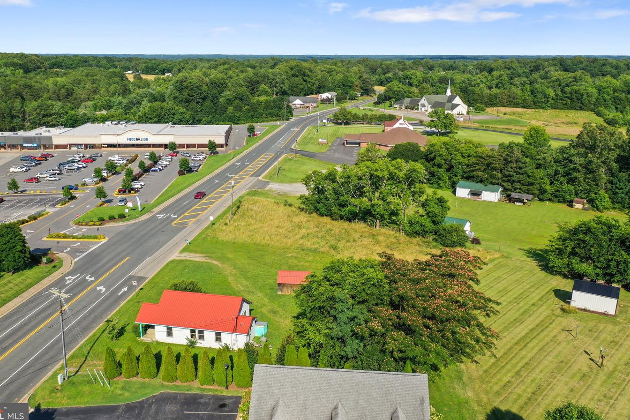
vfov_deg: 43.6
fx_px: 525
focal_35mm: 30
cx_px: 293
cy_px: 202
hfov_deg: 61.9
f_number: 3.5
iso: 100
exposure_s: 1/80
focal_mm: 10.26
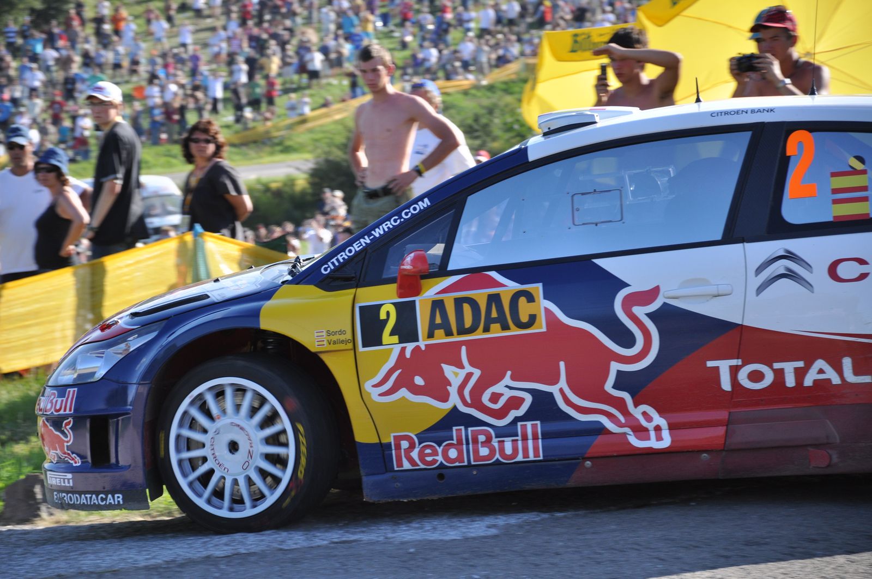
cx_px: 436
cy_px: 290
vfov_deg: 8.7
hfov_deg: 13.1
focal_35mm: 158
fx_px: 3810
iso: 280
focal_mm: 105
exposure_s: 1/500
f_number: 5.6
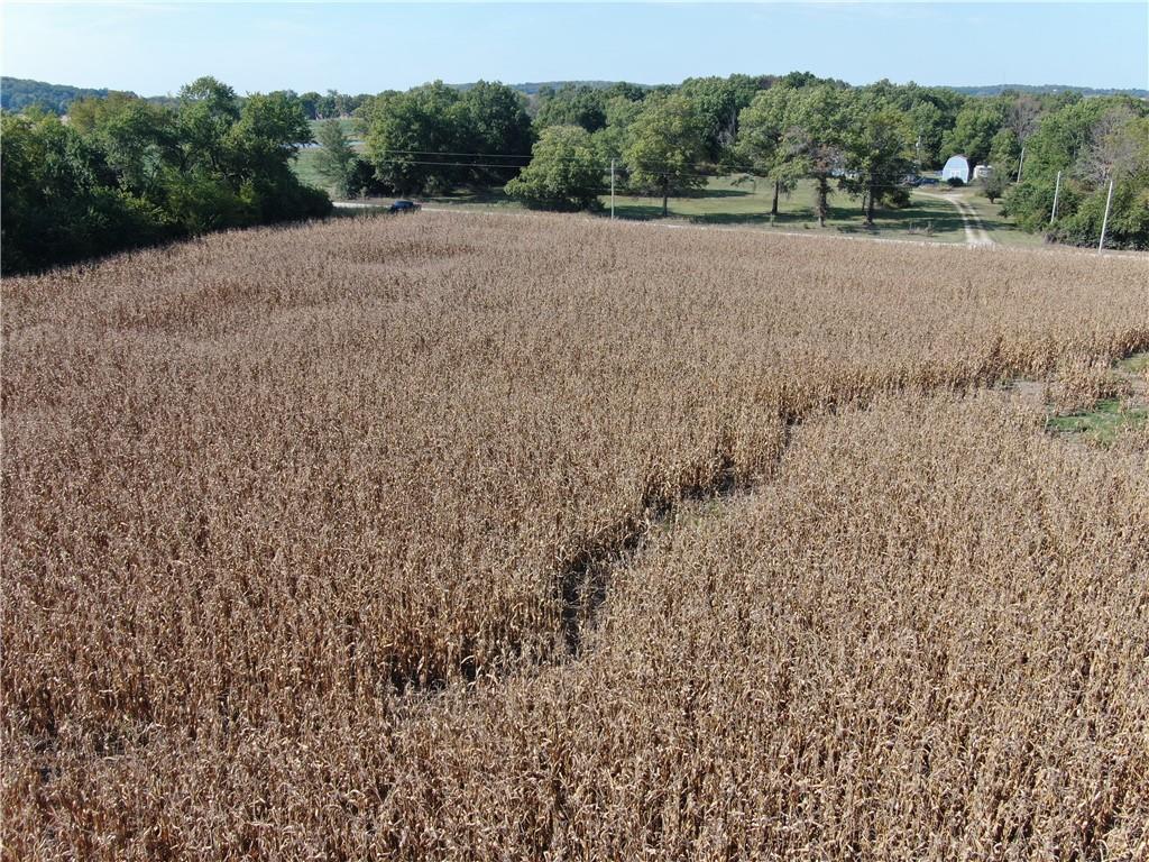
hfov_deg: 63.4
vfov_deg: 49.7
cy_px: 431
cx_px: 574
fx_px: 929
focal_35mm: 28
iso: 100
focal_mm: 4.89
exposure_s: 1/640
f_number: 3
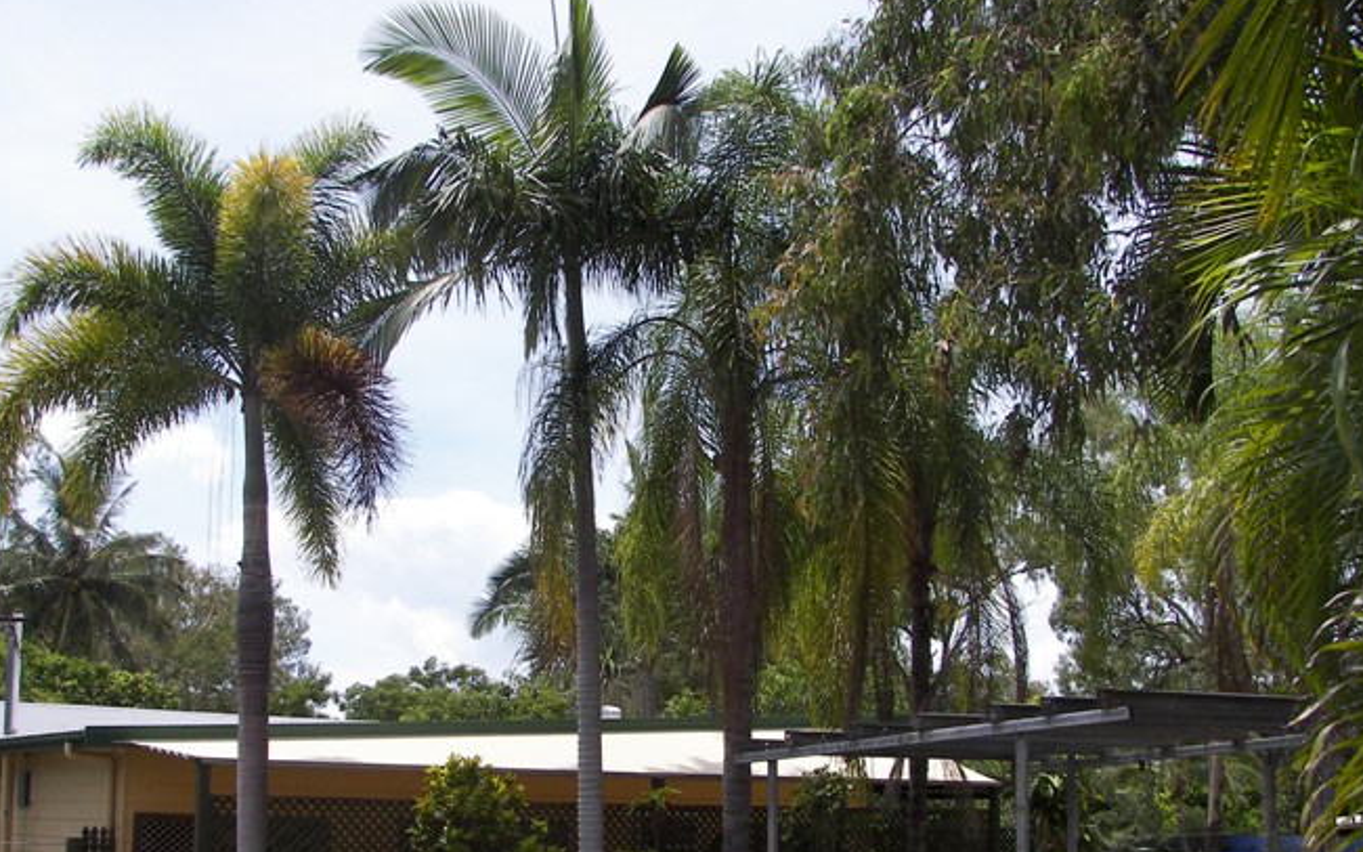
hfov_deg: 42.6
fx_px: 1746
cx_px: 614
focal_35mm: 47
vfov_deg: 27.3
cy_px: 550
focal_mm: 6
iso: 64
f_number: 4
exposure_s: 1/640
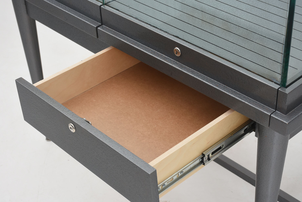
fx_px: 529
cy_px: 101
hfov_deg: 31.9
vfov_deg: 21.6
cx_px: 151
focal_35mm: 63
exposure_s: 1/100
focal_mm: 42
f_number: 8
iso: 200
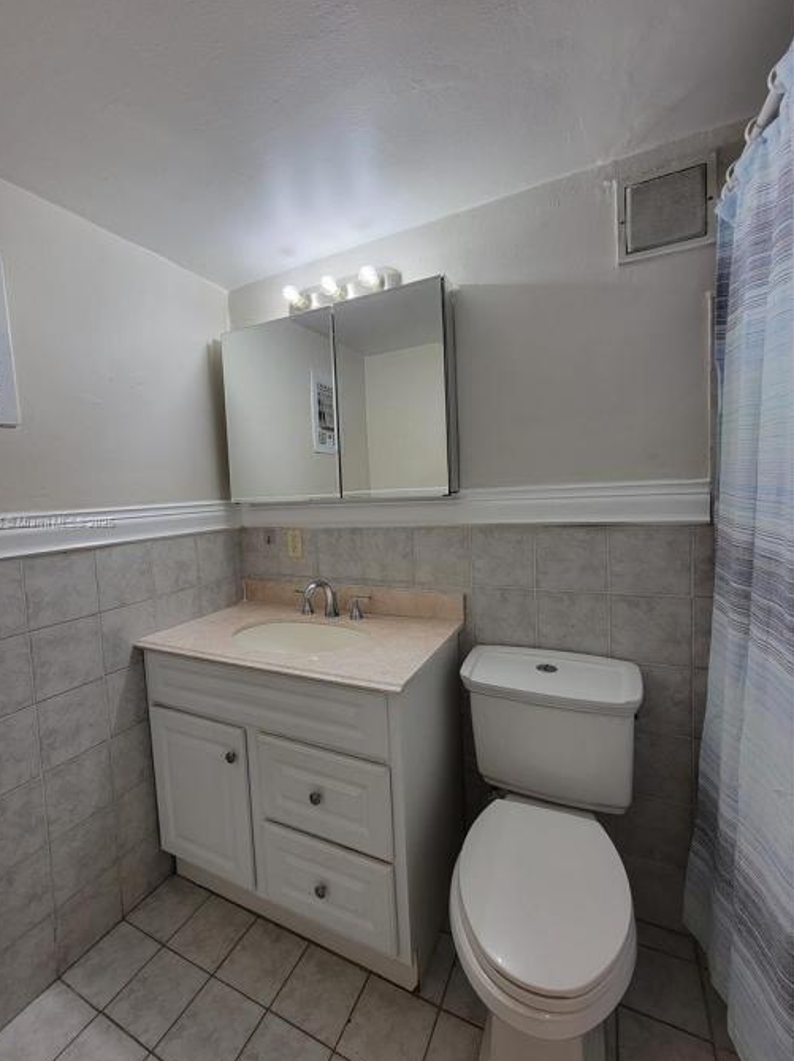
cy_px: 523
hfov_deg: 85.5
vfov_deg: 102.1
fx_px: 429
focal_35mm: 14
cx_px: 368
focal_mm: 2.2
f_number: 2.2
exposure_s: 1/120
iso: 64
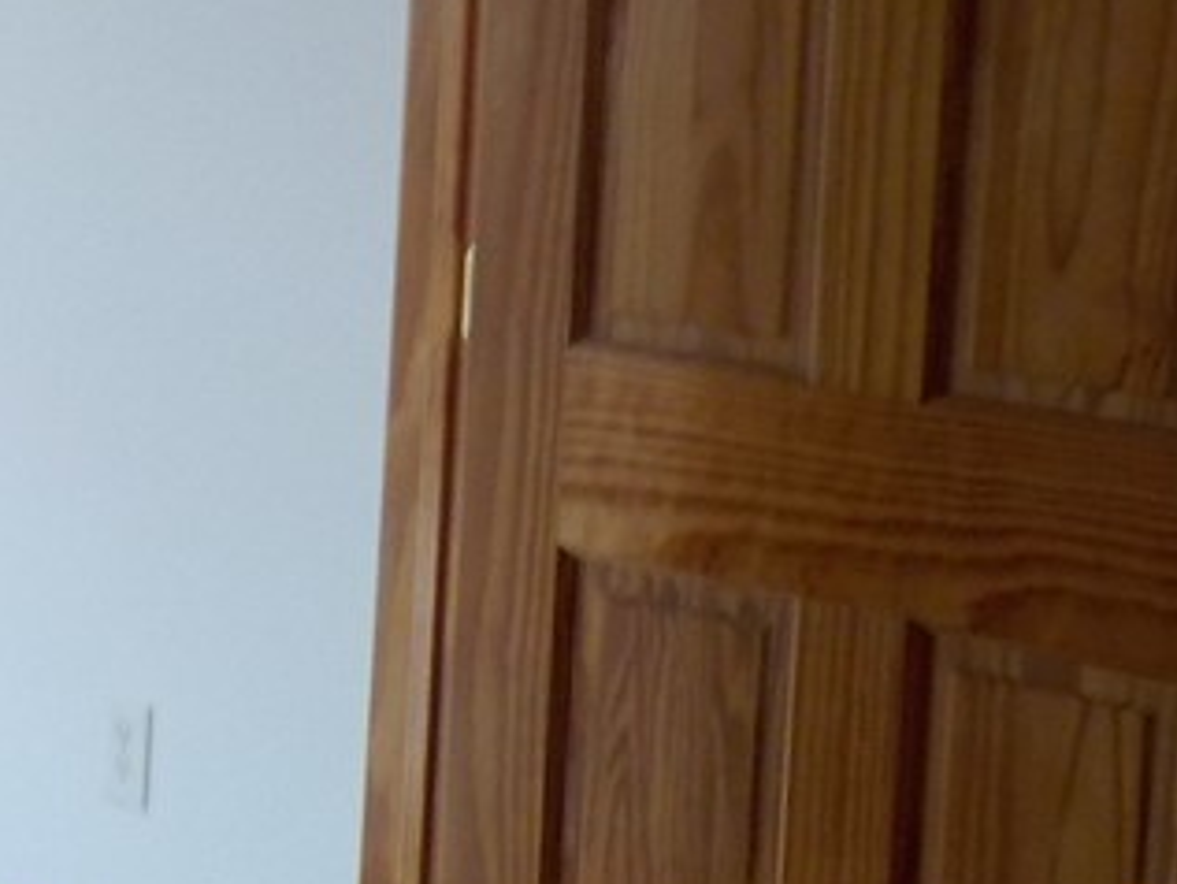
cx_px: -67
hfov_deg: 19.5
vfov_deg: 15.1
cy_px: 100
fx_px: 3299
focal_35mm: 97
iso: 220
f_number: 3.3
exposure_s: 1/30
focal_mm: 4.1
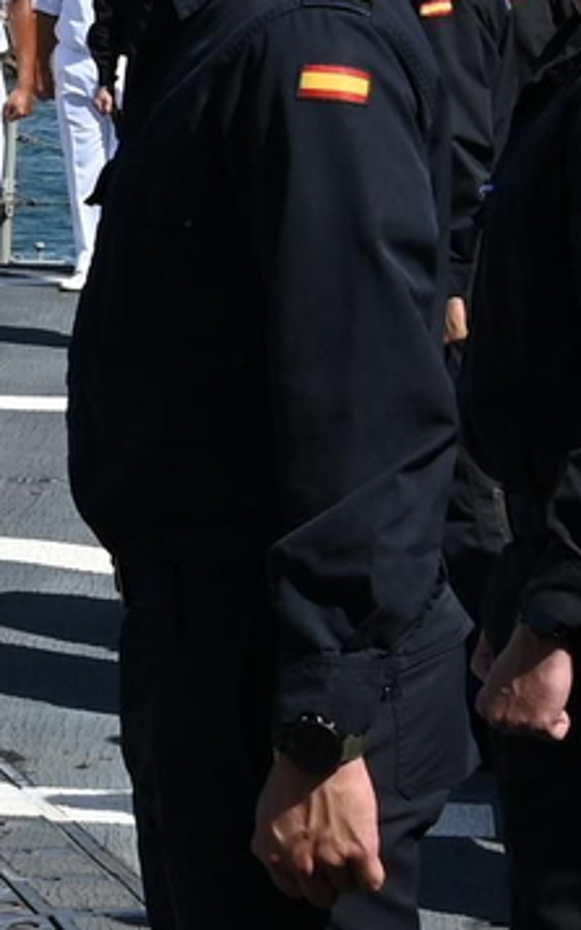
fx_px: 4511
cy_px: 169
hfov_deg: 7.0
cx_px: -685
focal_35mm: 178
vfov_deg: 11.7
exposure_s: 1/500
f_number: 8
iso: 100
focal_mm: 26.5
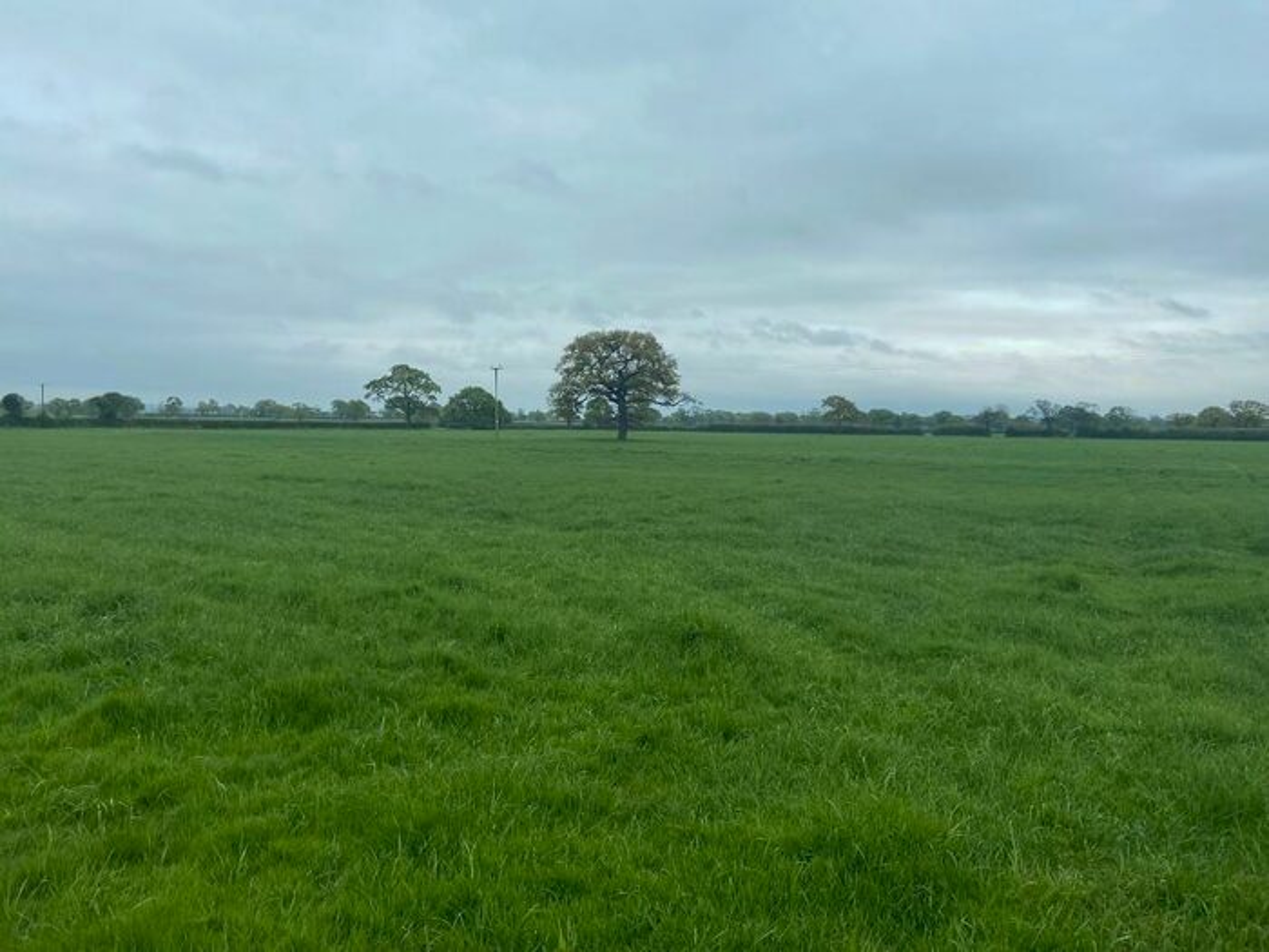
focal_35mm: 26
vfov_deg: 53.1
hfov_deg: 67.3
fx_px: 953
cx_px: 634
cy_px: 476
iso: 32
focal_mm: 4.25
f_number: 1.8
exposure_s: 1/719
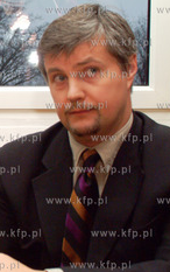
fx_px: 466
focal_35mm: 63
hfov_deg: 18.9
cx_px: -59
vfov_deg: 32.4
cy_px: 154
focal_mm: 24
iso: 400
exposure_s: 1/125
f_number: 4
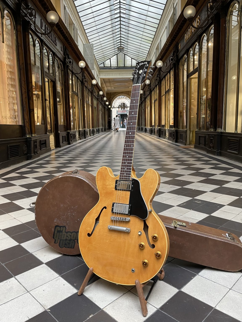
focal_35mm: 26
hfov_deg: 53.1
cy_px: 161
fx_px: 242
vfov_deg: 67.3
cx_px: 121
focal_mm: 4.2
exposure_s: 1/50
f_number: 1.6
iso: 80
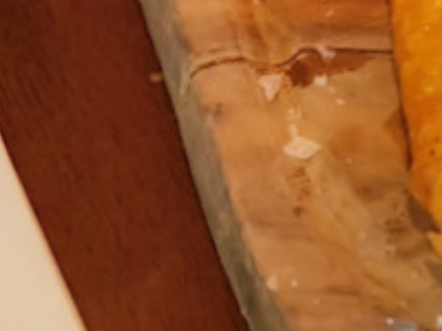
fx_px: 1660
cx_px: 508
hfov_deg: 14.7
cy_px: -413
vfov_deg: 10.2
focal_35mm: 130
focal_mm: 4.2
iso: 250
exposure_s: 1/25
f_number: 1.7
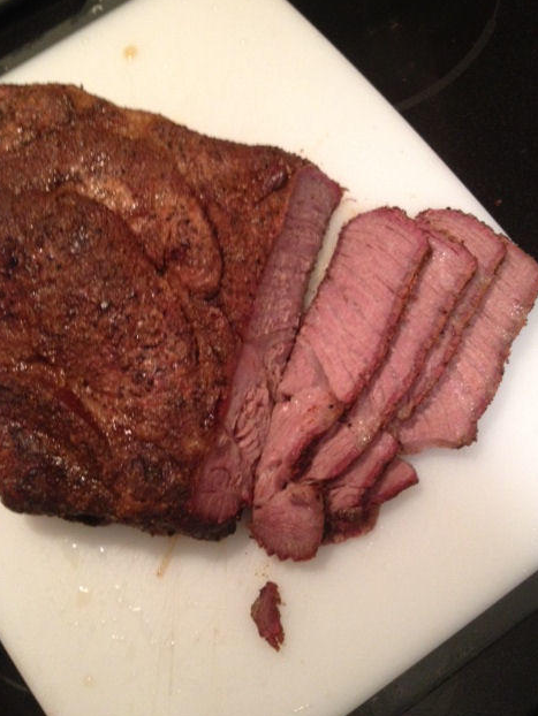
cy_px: 353
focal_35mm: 36
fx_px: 746
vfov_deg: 51.3
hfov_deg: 39.7
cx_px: 273
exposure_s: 1/20
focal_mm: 4.28
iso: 320
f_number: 2.4
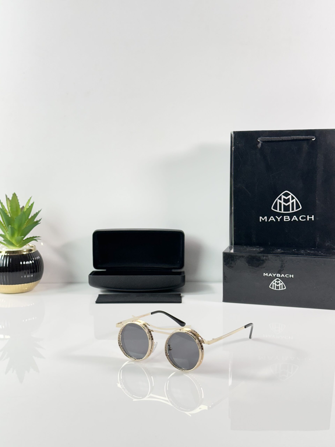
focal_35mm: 48
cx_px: 168
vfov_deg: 39.7
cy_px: 224
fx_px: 619
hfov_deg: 30.3
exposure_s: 1/100
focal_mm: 6.86
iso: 125
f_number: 1.78
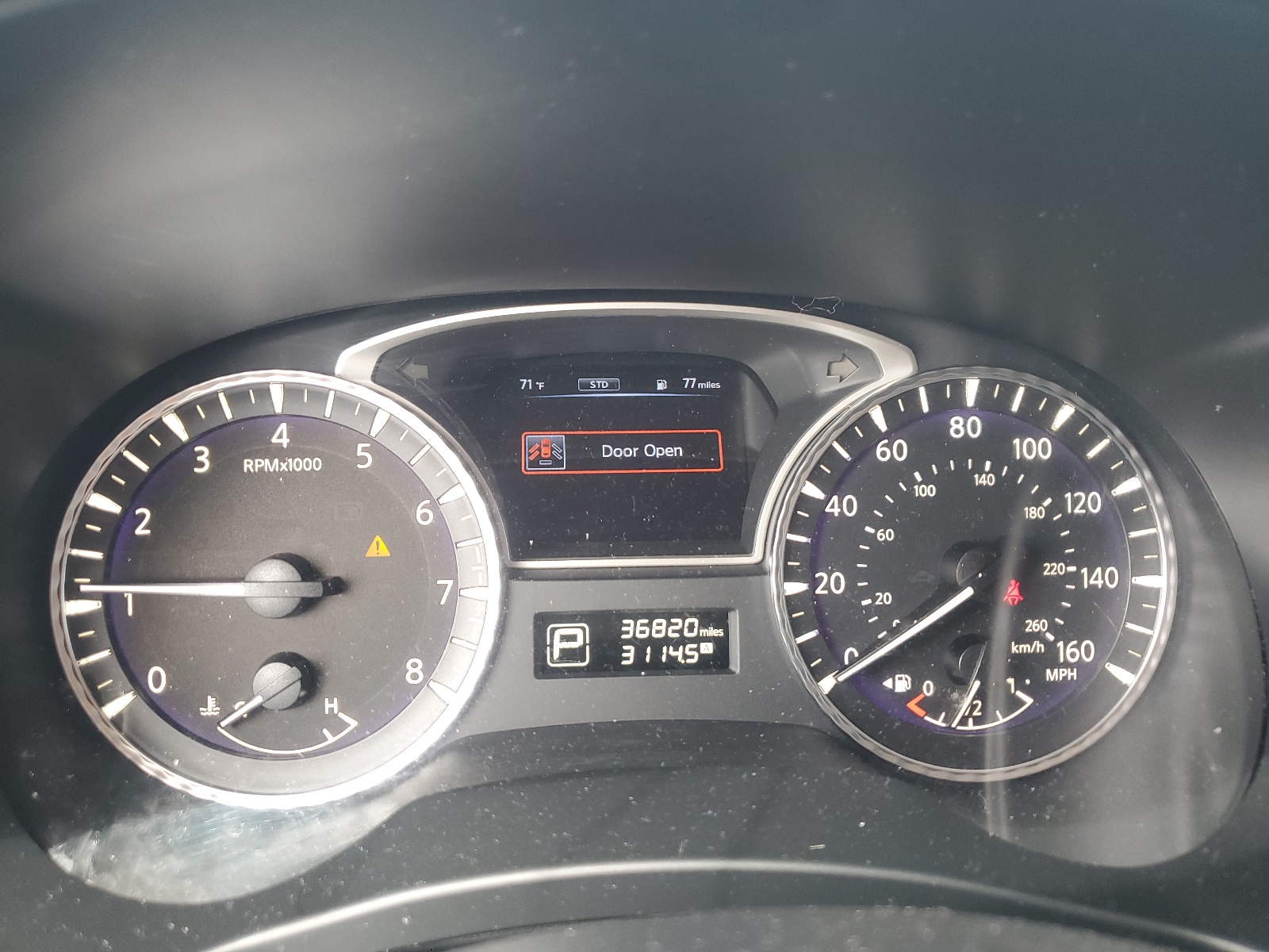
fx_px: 953
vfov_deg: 53.1
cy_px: 476
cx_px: 634
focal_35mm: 26
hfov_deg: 67.3
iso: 72
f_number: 1.5
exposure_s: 1/60.2
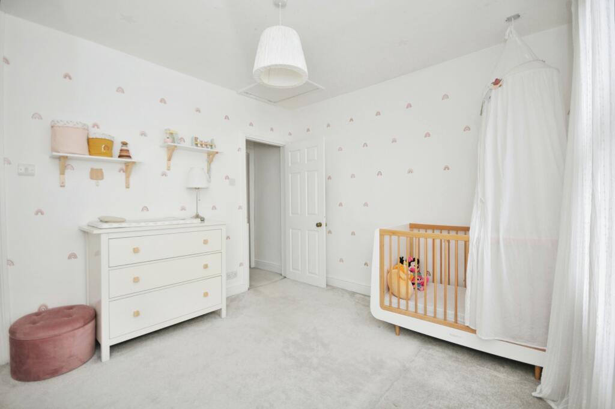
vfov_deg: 77.2
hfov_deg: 100.4
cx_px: 308
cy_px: 204
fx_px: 256
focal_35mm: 15
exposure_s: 1/60
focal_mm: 10
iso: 200
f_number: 5
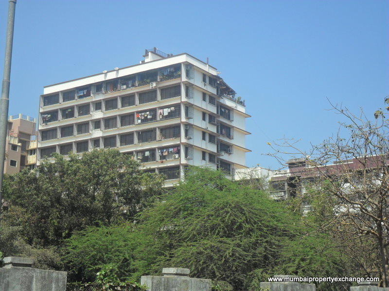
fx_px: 708
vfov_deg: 23.3
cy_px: 146
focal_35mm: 63
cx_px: 194
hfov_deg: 30.7
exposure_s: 1/500
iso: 100
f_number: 5.6
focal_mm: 11.2
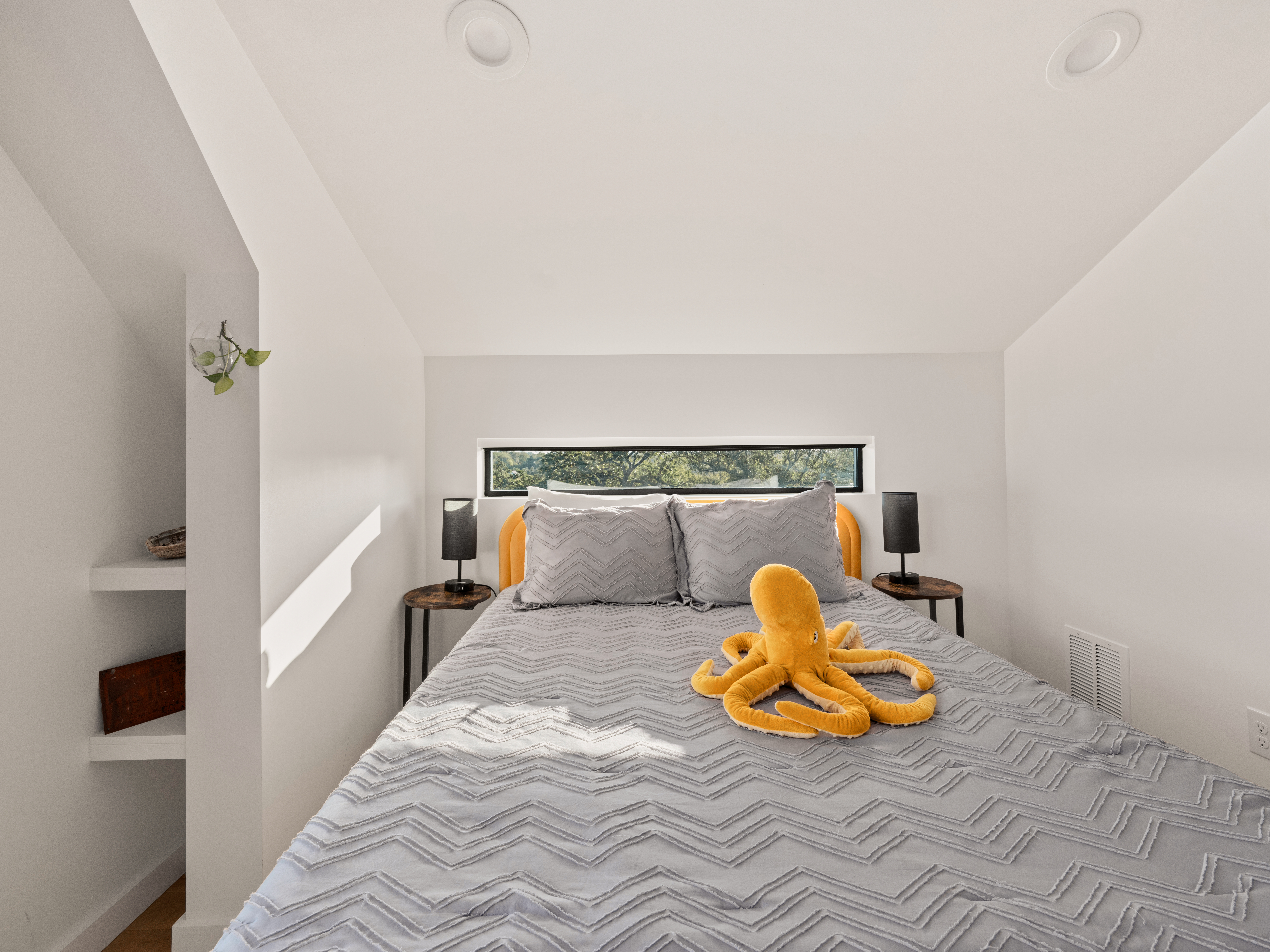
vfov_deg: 78.1
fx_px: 587
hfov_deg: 94.5
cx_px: 635
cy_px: 476
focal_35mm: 16
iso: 320
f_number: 13
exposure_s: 1/5
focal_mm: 20
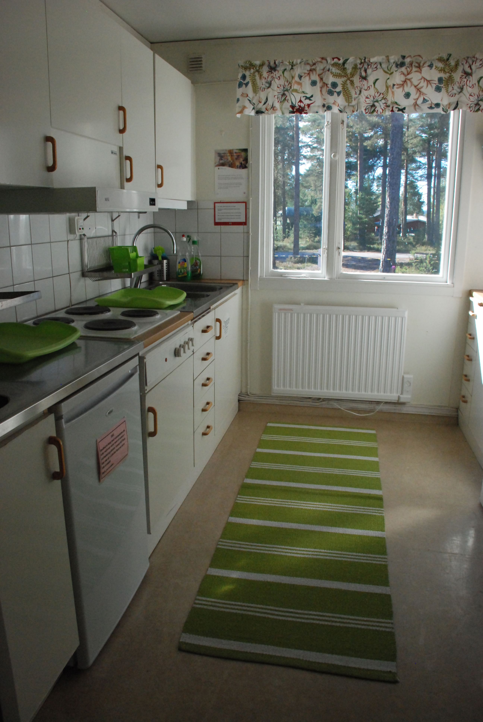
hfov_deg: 48.0
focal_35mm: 27
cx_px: 242
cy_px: 361
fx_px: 542
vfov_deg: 67.3
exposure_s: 1/320
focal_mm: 18
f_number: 9
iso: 1600
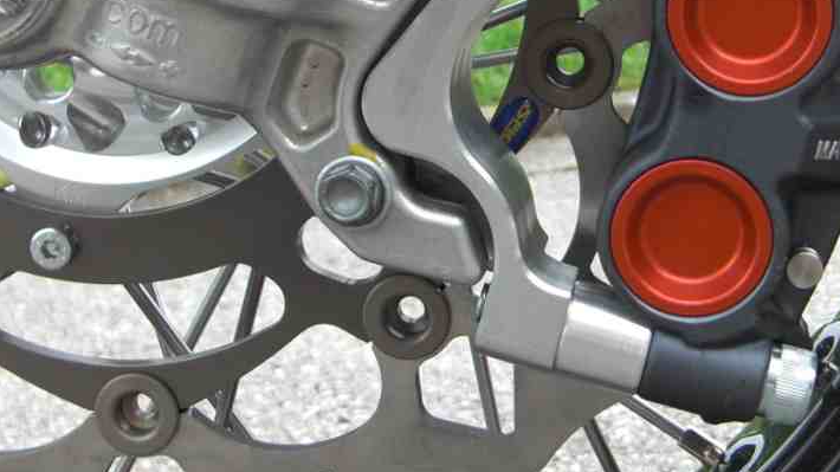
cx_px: 547
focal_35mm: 81
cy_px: 58
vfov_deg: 14.8
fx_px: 1804
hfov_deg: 26.1
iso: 50
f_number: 2.7
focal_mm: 5.8
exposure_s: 1/100
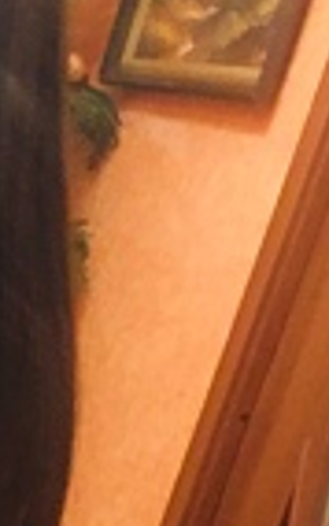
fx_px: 1861
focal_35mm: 130
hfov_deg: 9.3
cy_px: 622
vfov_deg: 15.5
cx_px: -388
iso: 500
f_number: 2.2
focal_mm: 4.15
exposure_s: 1/17
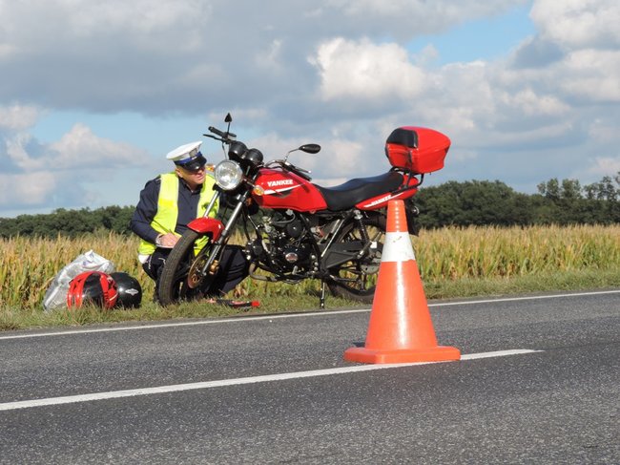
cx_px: 310
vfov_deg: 14.8
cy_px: 232
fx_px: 1790
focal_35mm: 100
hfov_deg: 19.6
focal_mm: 17.8
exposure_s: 1/640
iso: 80
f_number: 4.1
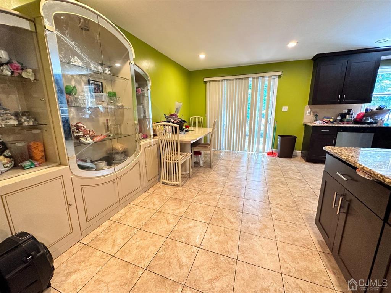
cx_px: 196
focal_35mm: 14
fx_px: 158
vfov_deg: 85.7
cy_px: 146
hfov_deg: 102.1
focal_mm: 2.22
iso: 320
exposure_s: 1/60
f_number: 2.2
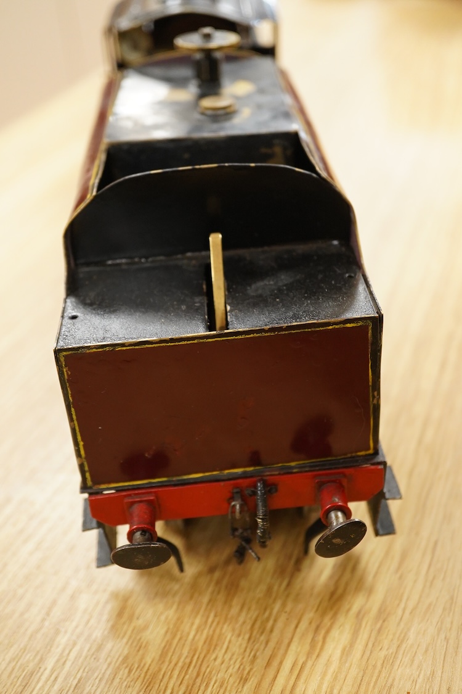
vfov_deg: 43.6
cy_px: 347
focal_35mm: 45
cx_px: 231
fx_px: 866
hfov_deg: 29.9
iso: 2000
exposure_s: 1/125
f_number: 3.5
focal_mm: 30
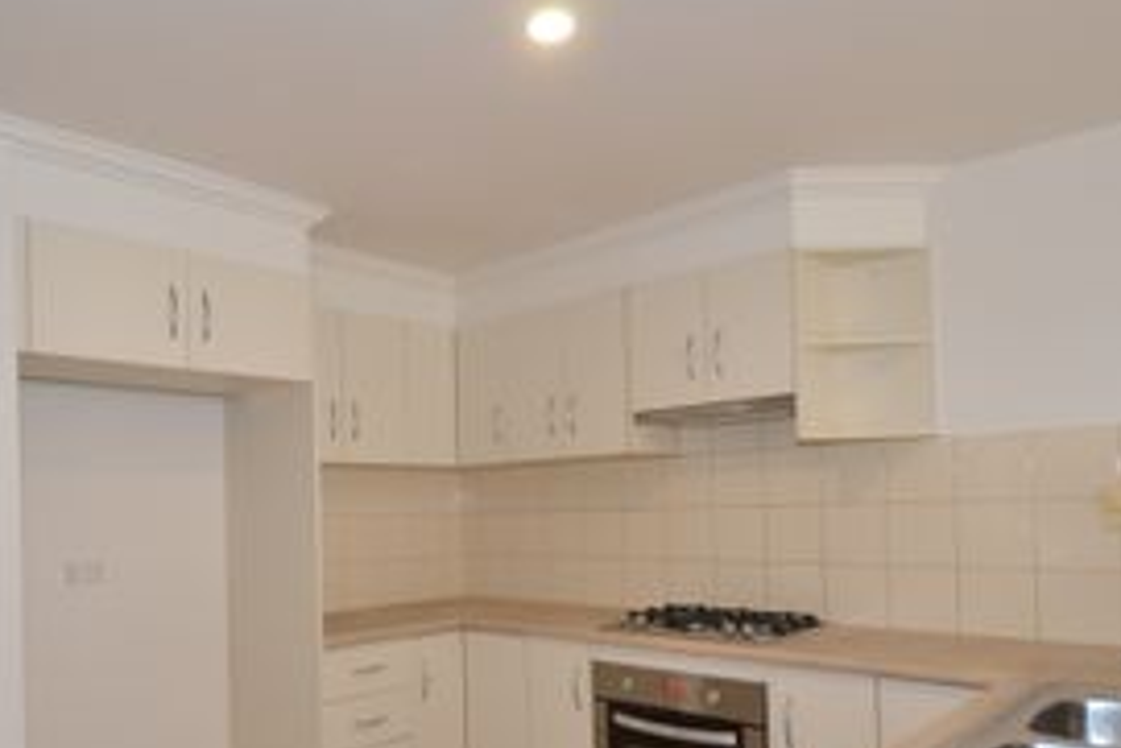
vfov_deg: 48.8
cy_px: 498
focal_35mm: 26
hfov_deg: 68.9
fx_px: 810
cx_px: 467
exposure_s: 1/60
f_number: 4
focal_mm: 10
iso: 320
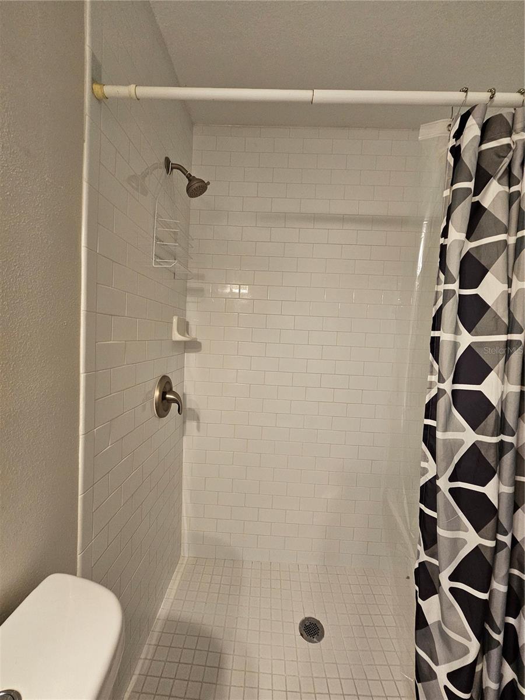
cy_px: 350
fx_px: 263
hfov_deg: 89.9
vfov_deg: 106.2
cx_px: 262
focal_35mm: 13
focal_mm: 2.2
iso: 320
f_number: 2.2
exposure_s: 1/60
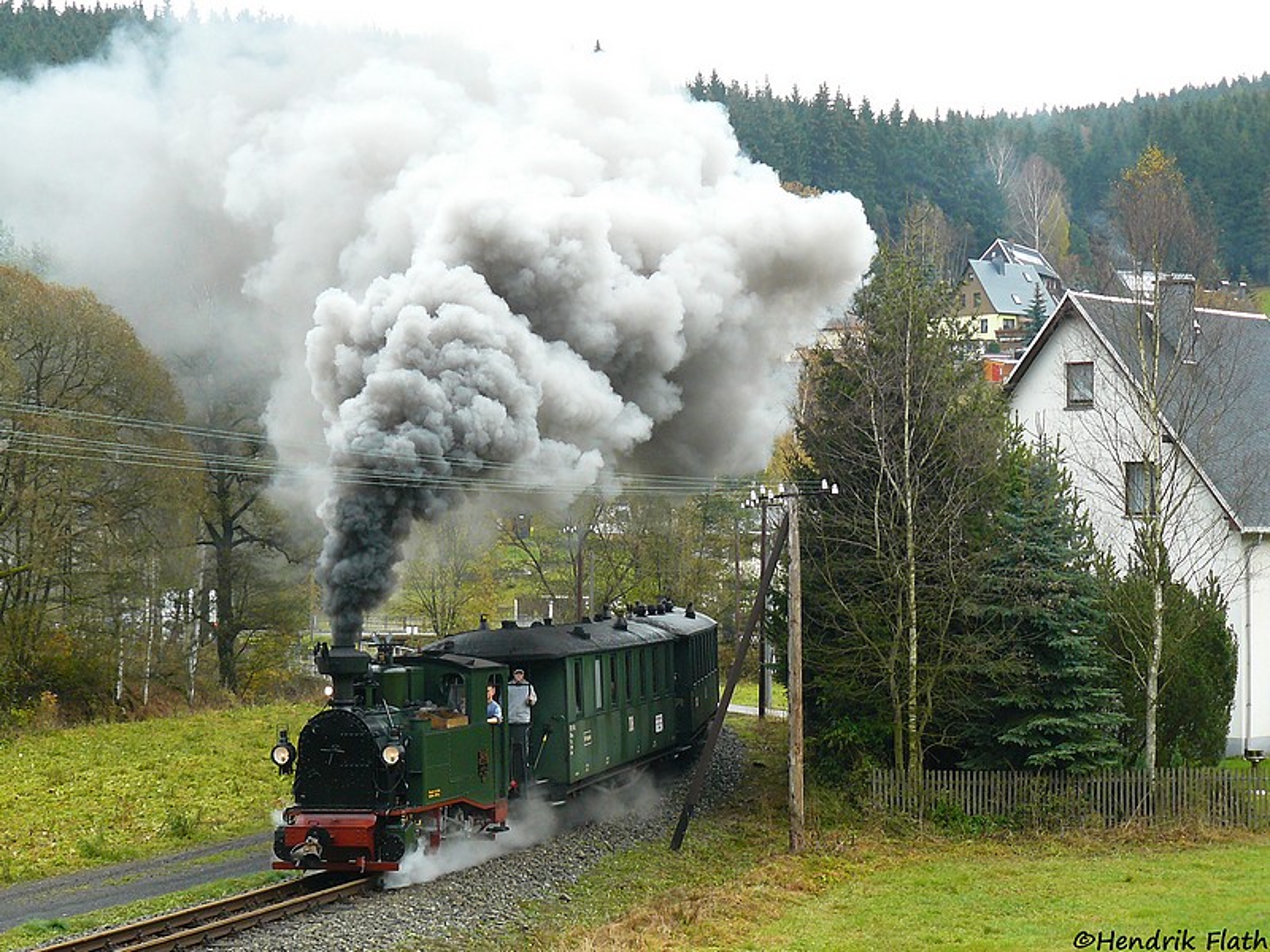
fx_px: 2605
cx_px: 635
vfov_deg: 20.7
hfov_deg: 27.4
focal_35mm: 71
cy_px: 476
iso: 200
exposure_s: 1/200
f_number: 3.2
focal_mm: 11.8
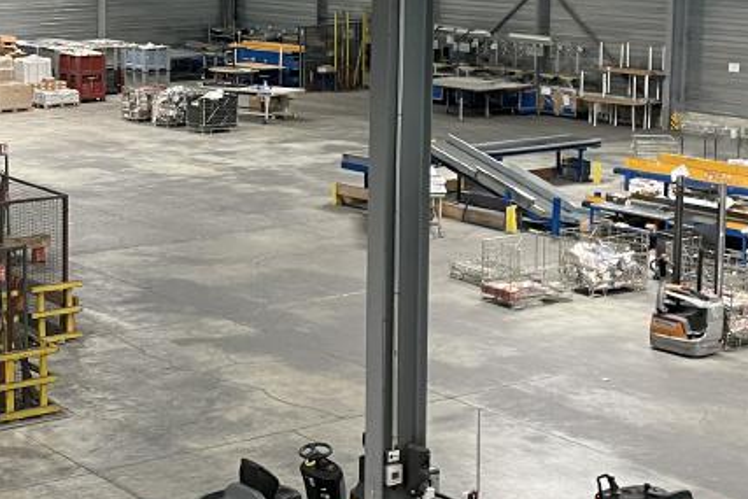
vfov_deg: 16.7
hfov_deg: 24.2
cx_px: 54
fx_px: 1683
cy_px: 98
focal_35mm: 81
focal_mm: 4.2
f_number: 1.6
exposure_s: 1/50
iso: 160
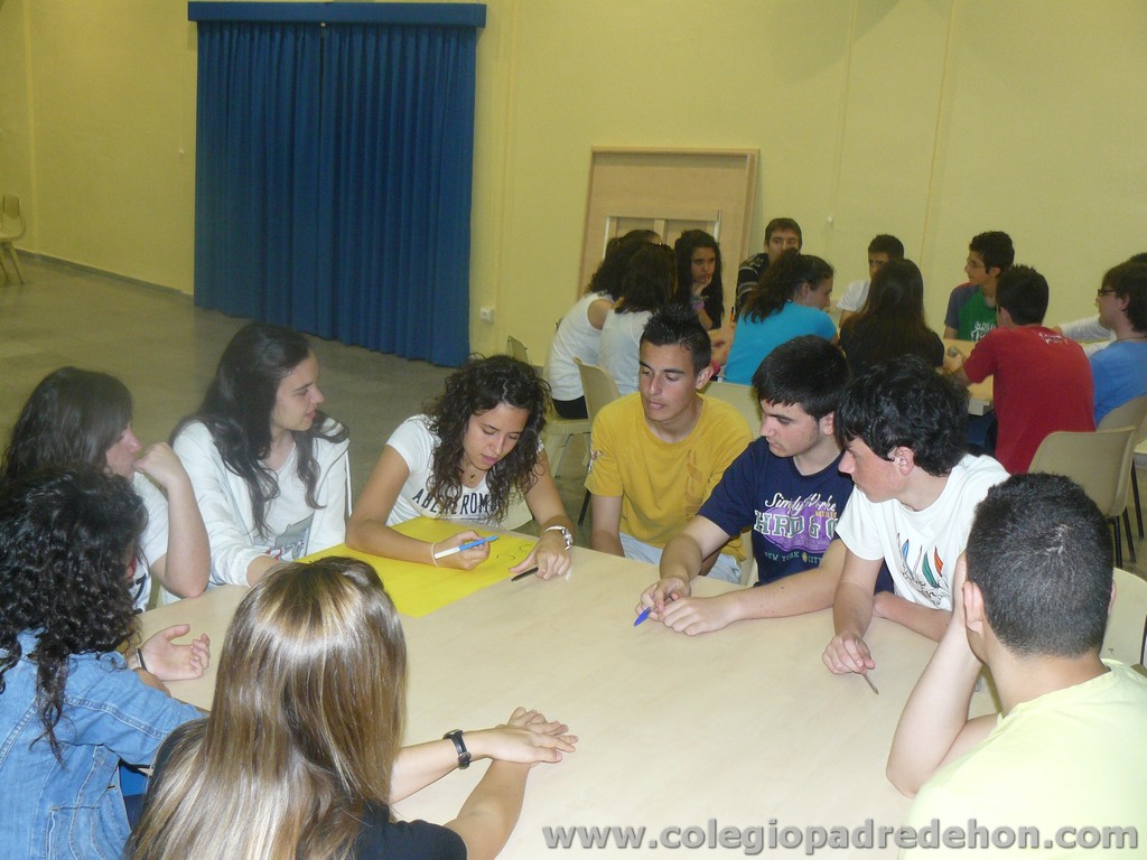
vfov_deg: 39.7
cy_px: 430
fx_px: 1193
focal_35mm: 36
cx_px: 574
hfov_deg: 51.4
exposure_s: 1/30
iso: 200
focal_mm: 6
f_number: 3.2
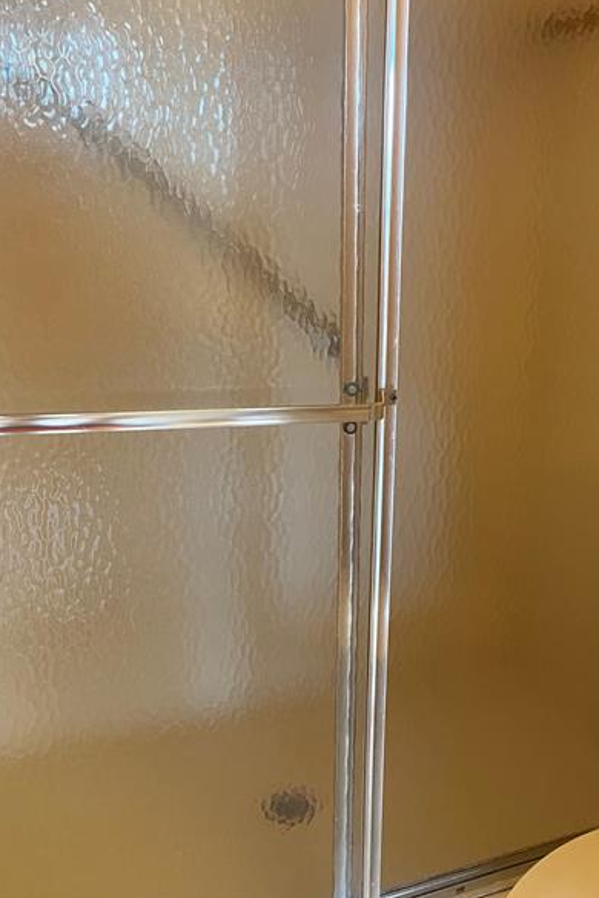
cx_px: 490
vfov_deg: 51.9
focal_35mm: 37
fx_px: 923
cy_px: 444
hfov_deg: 34.7
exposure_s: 1/60
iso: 250
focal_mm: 4.25
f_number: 1.8
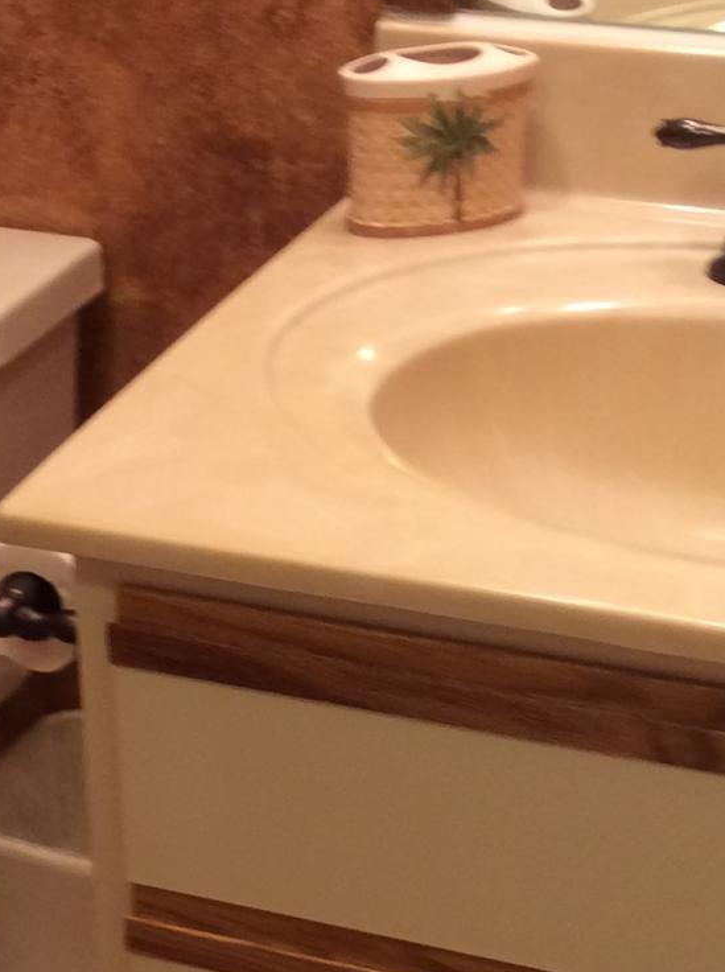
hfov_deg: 16.9
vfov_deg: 22.5
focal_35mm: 87
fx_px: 2438
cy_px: 593
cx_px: 275
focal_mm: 3.3
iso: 64
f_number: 2.4
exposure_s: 1/25
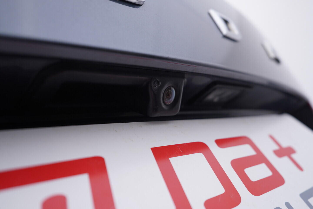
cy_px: 104
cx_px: 156
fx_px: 313
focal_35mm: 36
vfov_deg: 36.9
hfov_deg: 53.1
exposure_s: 1/60
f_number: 4
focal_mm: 24
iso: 125
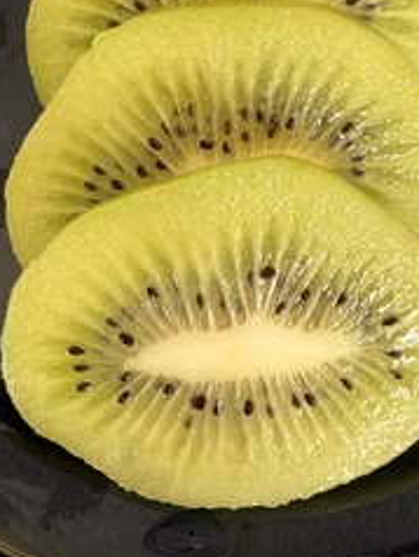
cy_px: 138
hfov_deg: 30.9
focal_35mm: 47
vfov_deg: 39.3
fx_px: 757
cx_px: 229
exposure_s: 1/60
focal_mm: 3.99
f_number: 1.8
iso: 125
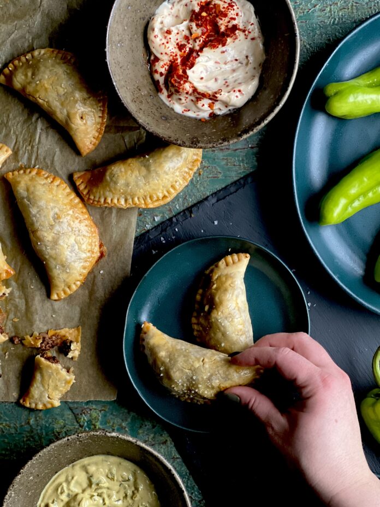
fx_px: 1127
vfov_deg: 25.3
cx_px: 190
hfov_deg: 19.1
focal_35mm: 77
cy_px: 254
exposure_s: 1/40
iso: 400
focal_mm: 9
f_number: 2.8
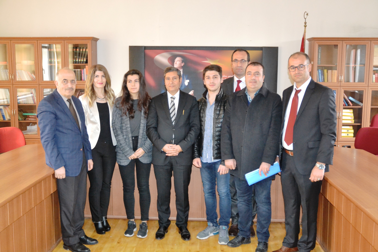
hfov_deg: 47.9
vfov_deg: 33.0
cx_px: 189
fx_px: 425
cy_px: 126
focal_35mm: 40
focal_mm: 27
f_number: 3.8
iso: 3200
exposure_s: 1/60
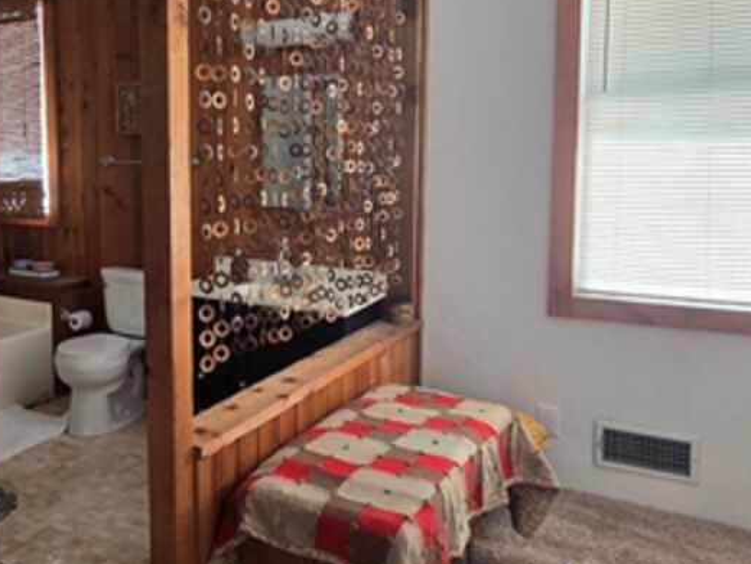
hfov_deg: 51.2
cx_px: 95
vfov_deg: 43.8
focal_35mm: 32
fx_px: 694
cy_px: 213
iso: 80
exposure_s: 1/60
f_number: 2.2
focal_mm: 2.2
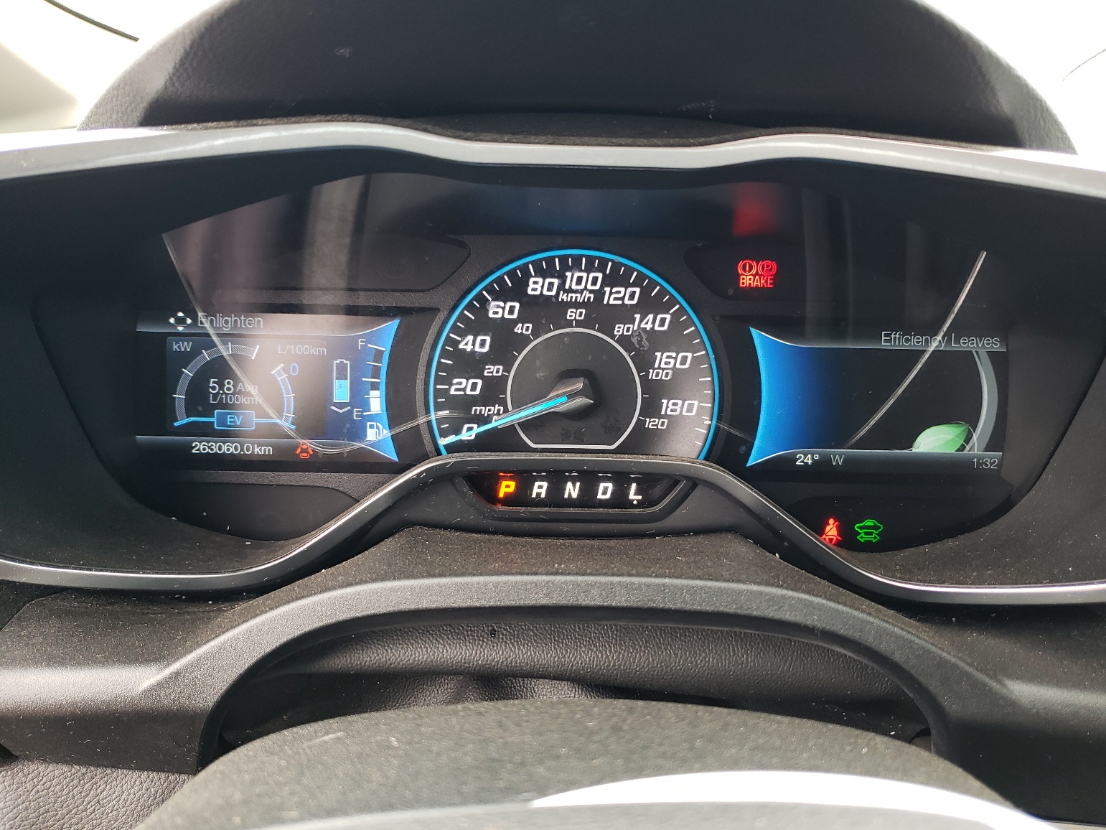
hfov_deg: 65.3
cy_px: 420
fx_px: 863
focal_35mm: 27
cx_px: 561
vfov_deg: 51.4
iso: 71
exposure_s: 1/50
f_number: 1.5
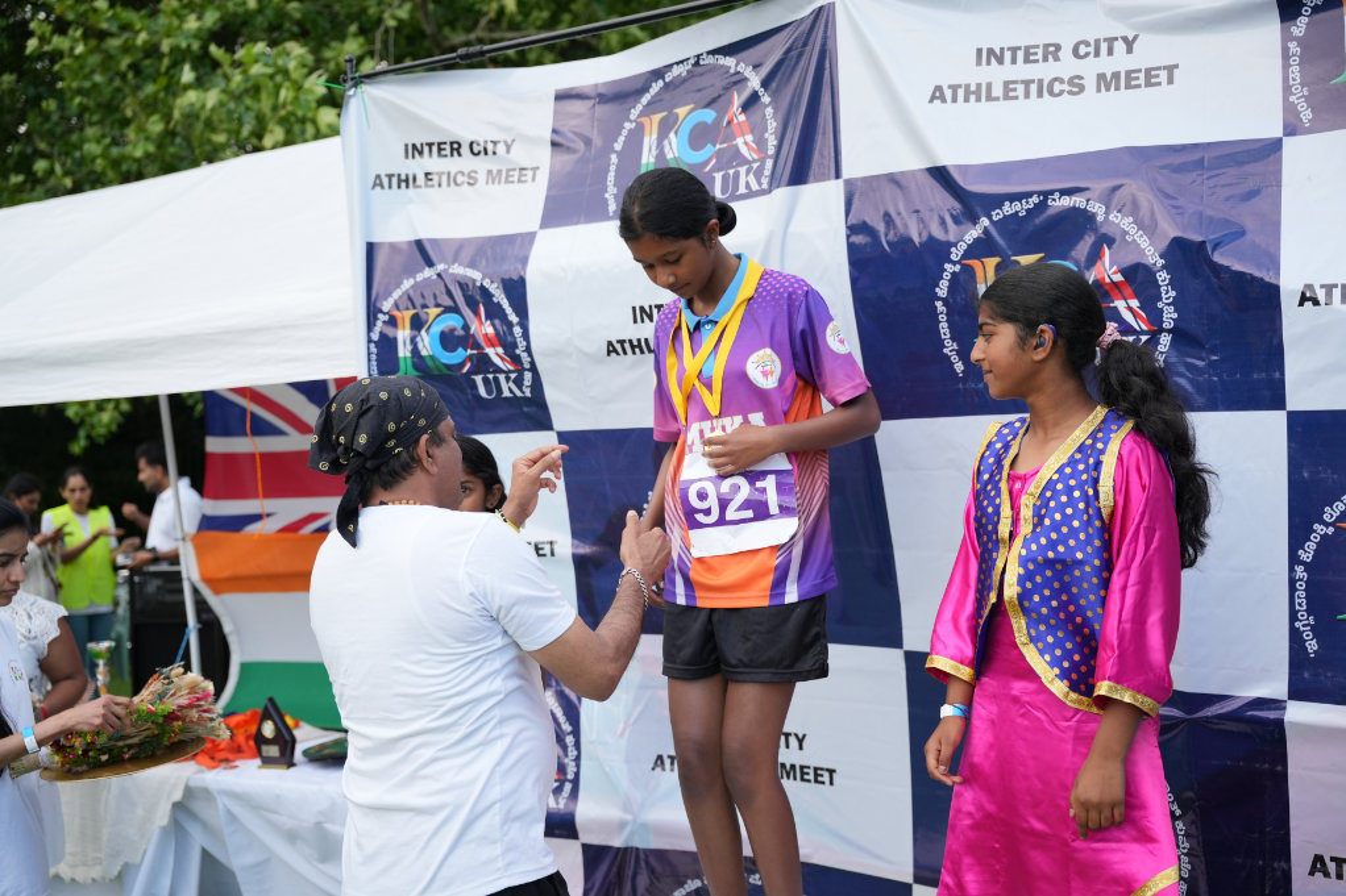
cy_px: 448
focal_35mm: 39
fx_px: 1454
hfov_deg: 49.7
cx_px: 673
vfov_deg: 34.3
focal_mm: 38.9
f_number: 2.8
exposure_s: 1/800
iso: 250
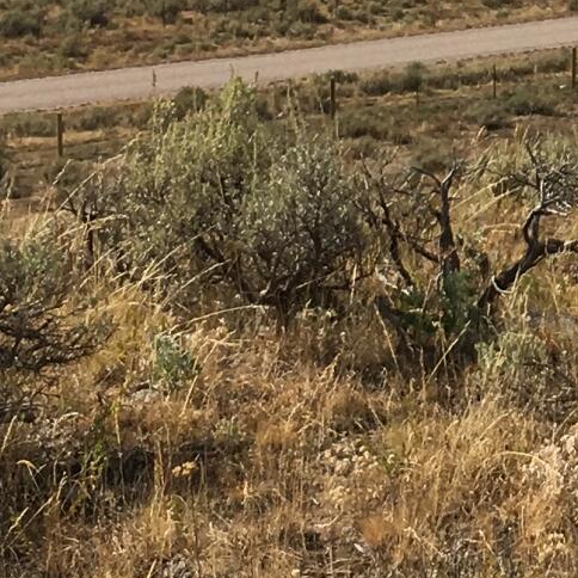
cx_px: 740
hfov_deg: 10.8
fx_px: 3004
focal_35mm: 159
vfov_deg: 10.7
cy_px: -251
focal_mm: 4.15
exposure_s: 1/2331
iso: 25
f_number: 2.2
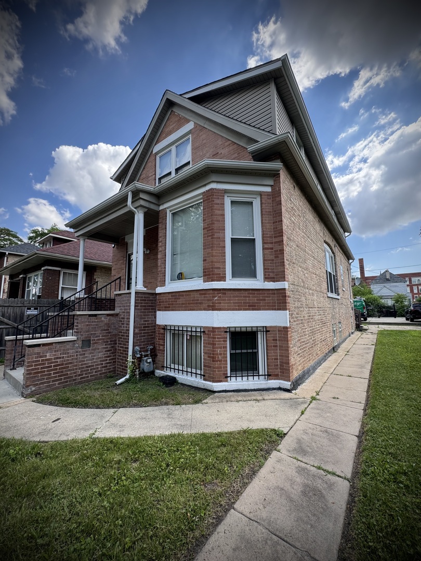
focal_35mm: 14
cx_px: 210
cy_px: 280
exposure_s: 1/370
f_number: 2.2
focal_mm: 2.22
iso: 40
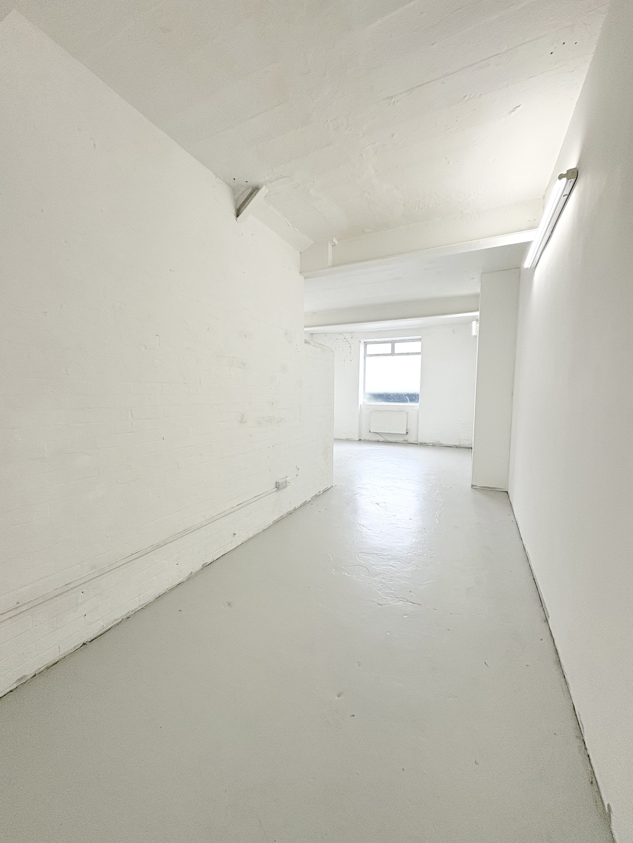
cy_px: 422
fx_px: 341
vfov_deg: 102.1
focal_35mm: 14
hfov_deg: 85.7
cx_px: 316
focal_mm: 2.22
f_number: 2.2
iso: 80
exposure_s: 1/100
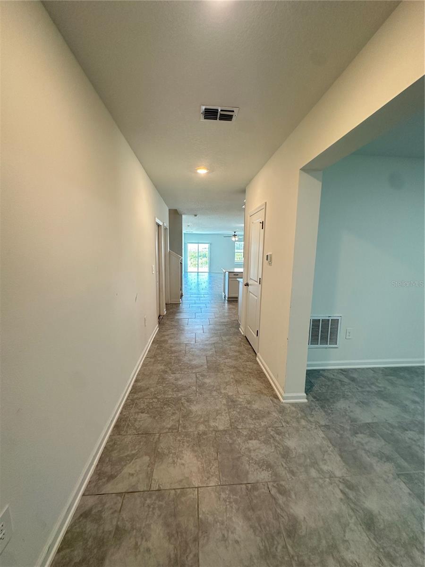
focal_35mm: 14
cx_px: 212
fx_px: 229
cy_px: 284
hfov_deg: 85.7
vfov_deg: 102.1
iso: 200
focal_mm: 2.22
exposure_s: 1/120
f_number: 2.2
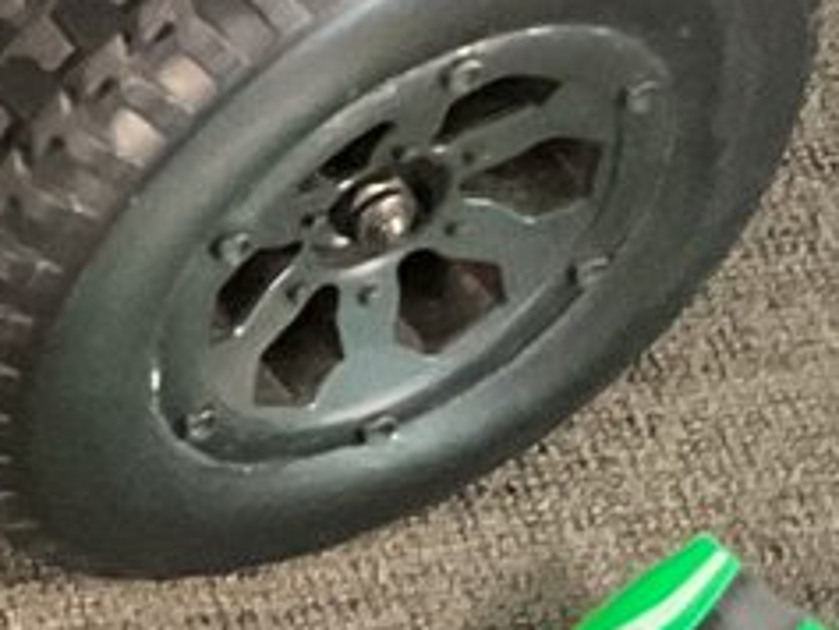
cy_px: -101
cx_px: -1000
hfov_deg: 9.7
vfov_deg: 8.0
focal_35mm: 185
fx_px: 4486
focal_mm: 3
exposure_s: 1/30
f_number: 1.8
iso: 500
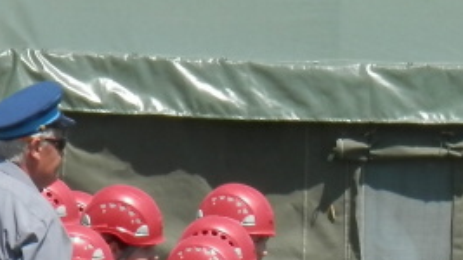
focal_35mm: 680
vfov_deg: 1.8
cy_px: 377
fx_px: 8346
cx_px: 297
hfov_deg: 3.2
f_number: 6.1
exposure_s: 1/320
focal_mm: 40.2
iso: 80
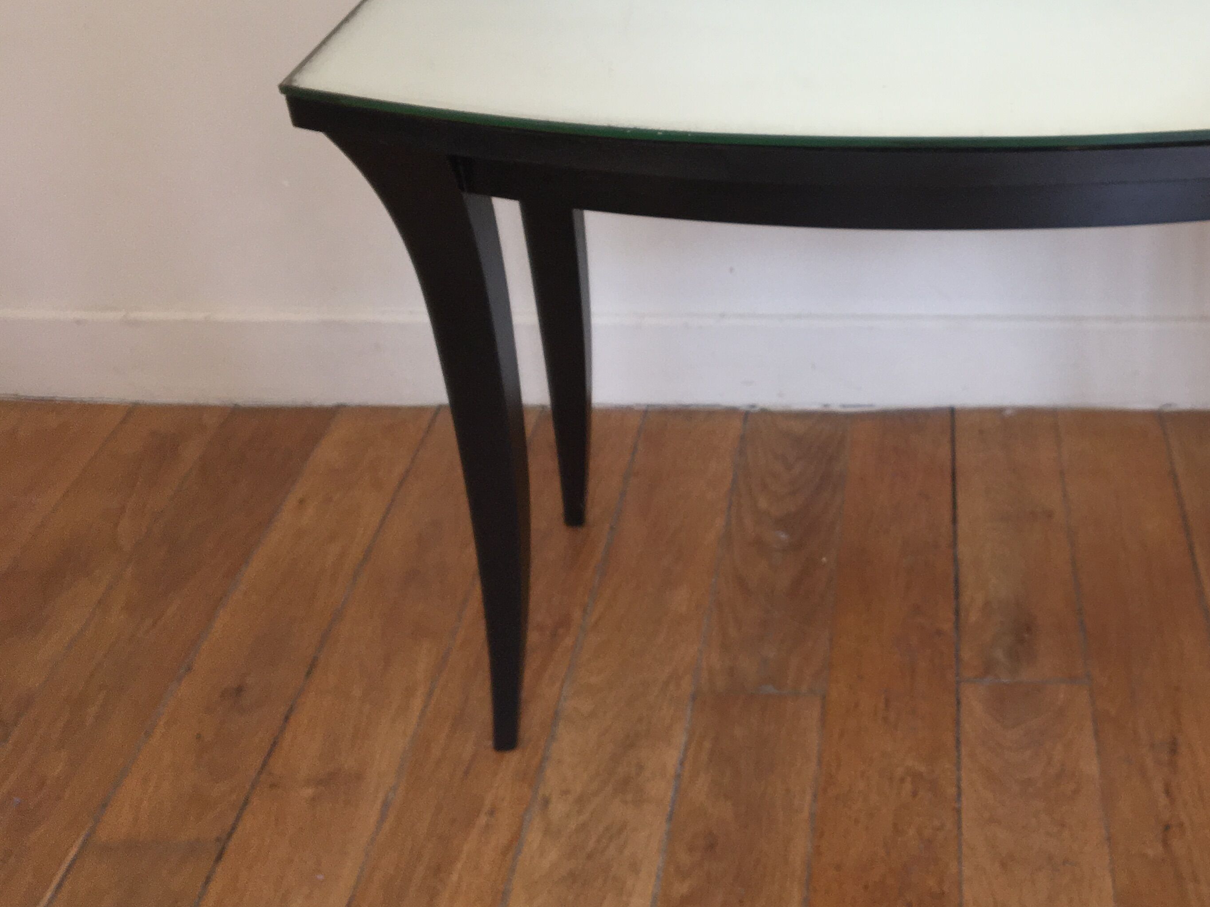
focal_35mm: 43
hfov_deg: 42.6
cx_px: 896
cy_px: 359
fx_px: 1503
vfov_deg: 33.5
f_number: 2.2
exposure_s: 1/100
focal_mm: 4.15
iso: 40
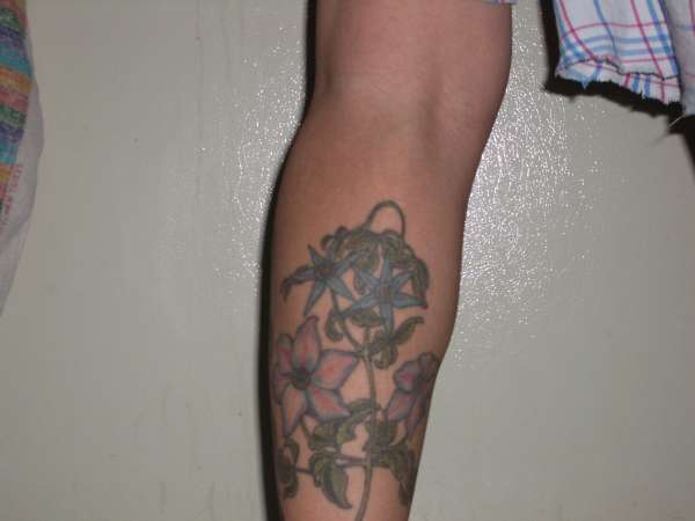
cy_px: 260
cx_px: 348
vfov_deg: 19.9
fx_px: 1486
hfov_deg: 26.3
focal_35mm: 74
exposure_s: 1/60
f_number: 3.9
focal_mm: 12.2
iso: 200
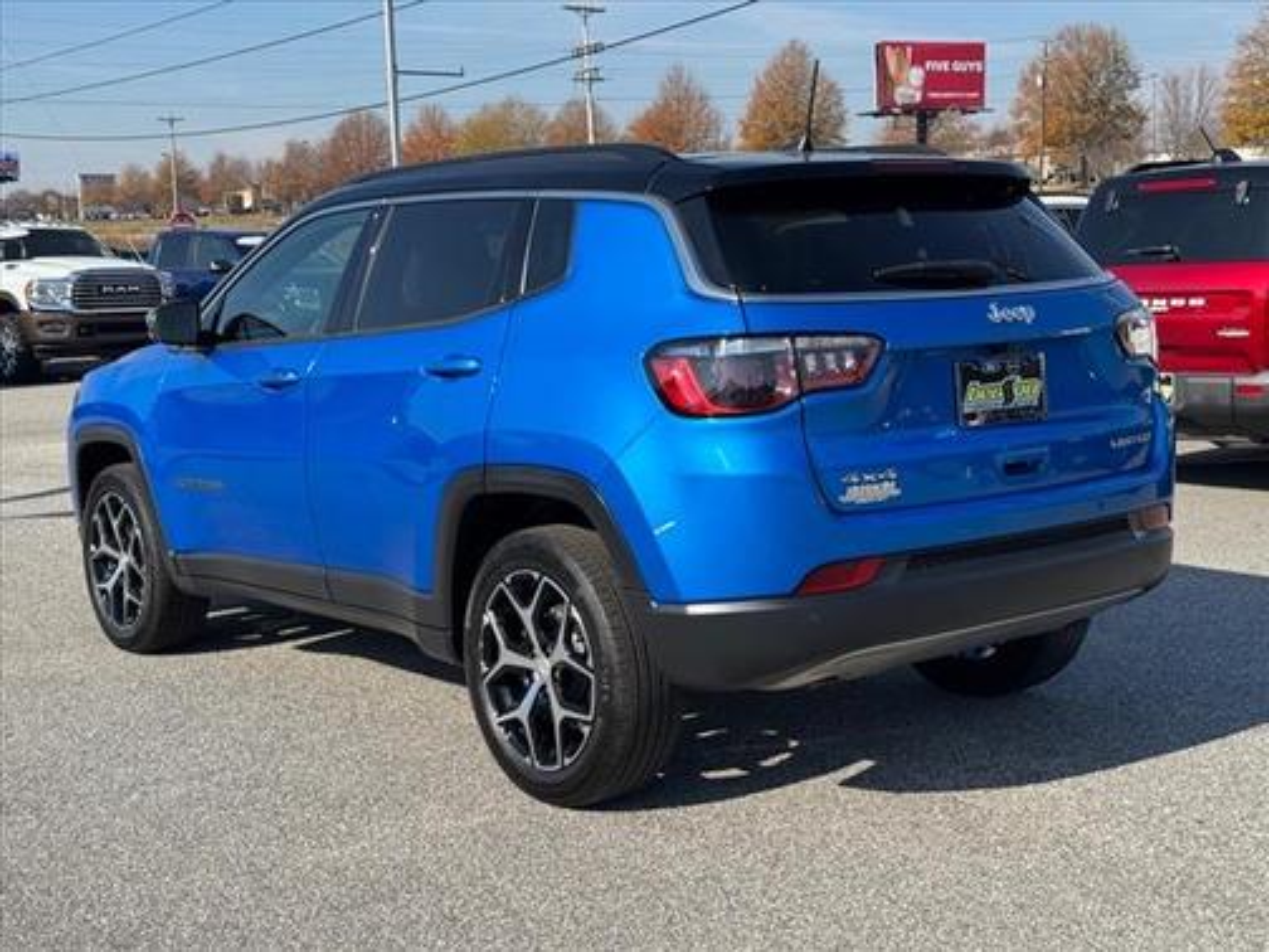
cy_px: 476
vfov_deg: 30.3
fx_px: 1760
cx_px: 634
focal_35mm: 48
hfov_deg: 39.7
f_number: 1.78
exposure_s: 1/3096
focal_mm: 6.76
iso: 64
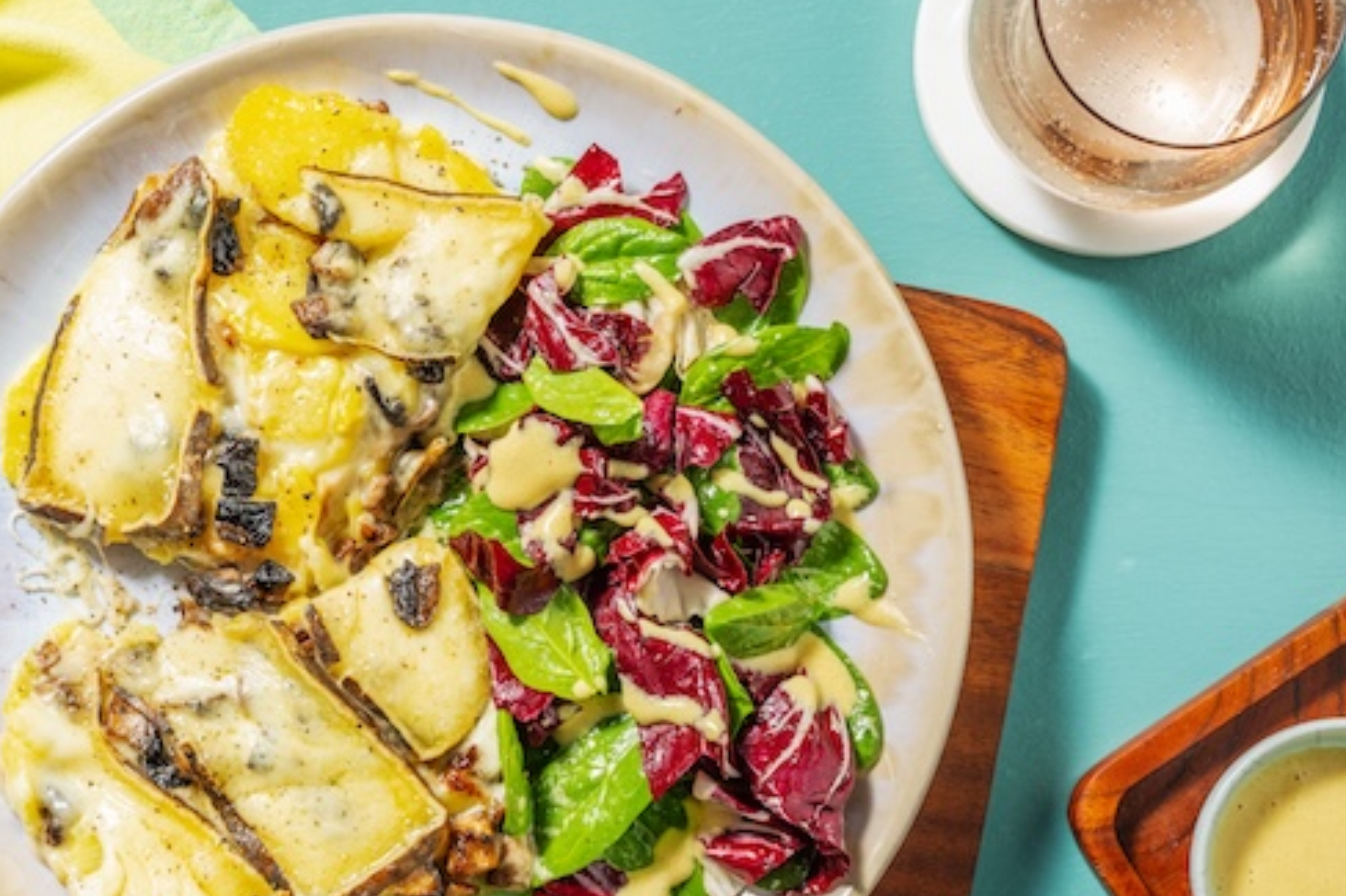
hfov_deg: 24.6
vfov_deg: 16.6
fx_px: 3065
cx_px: 411
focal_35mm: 82
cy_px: 567
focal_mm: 50
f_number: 11
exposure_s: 1/125
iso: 160
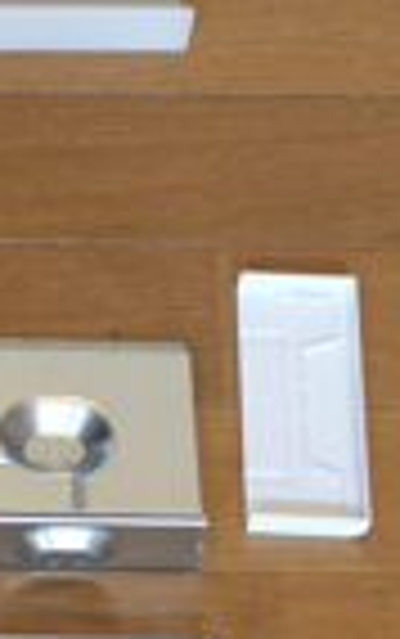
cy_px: 313
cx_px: -508
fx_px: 3708
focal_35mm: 213
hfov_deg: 6.0
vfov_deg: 9.8
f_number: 5
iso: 1600
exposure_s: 1/80
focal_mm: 34
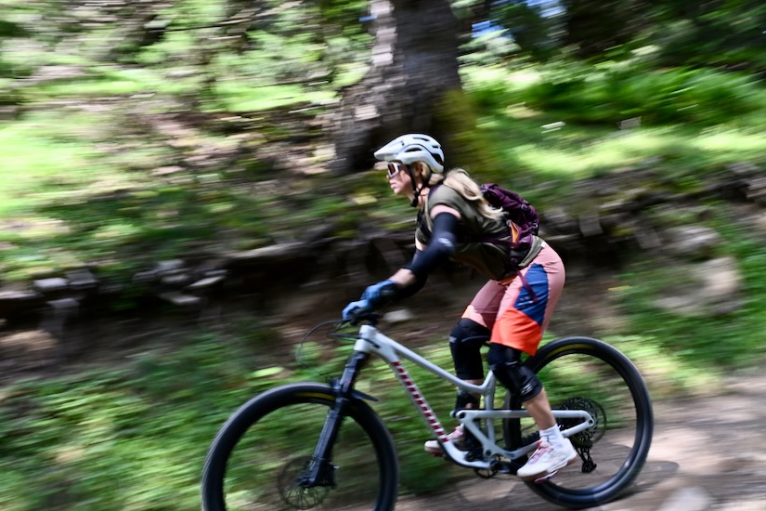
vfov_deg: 41.1
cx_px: 438
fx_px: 681
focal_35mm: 32
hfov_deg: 58.5
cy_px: 263
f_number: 11
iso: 560
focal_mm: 24
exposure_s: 1/60
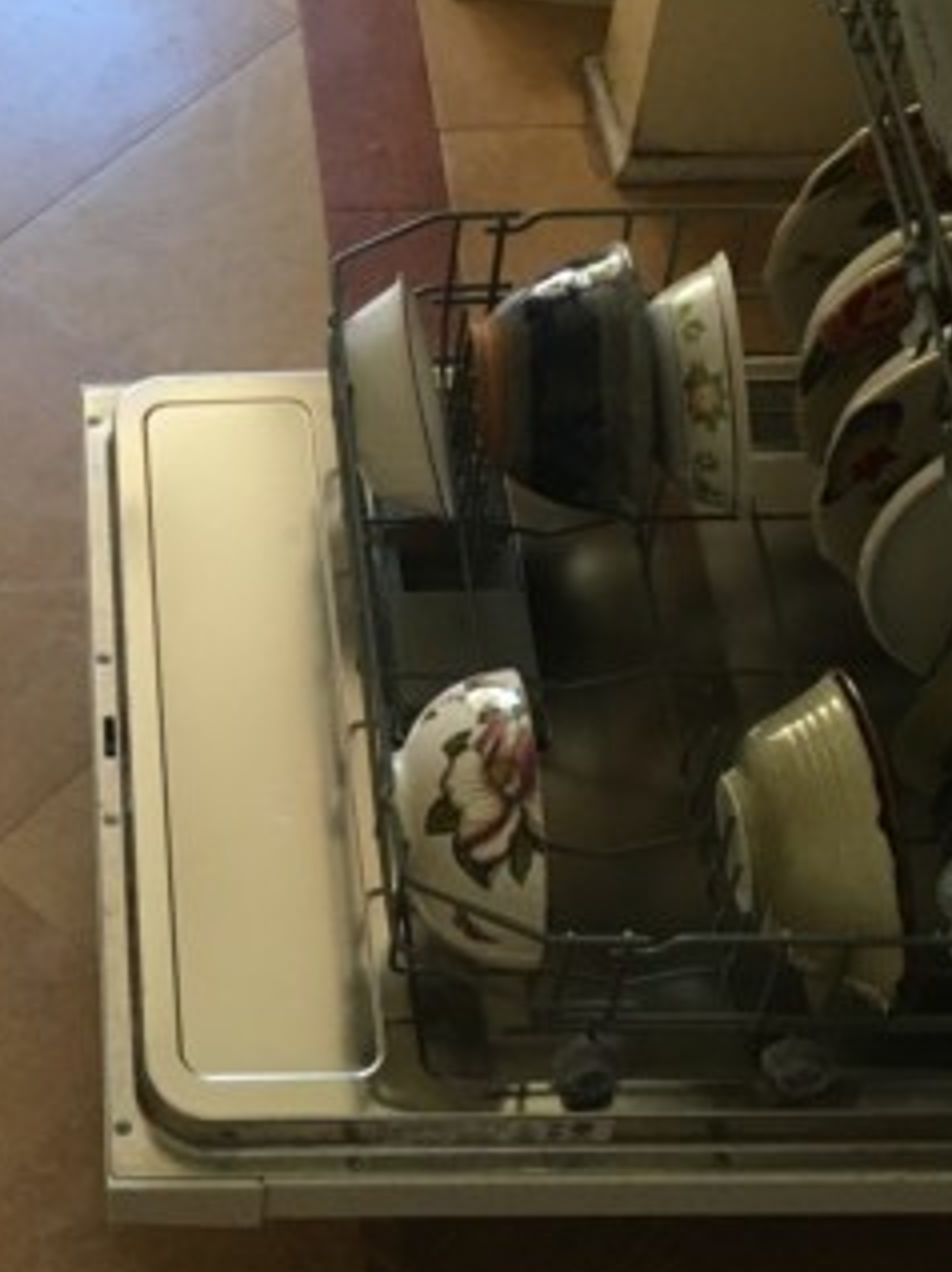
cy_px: 496
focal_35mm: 73
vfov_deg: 26.6
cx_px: -40
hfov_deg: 19.5
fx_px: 2680
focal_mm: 4.15
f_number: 2.2
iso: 40
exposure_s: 1/30
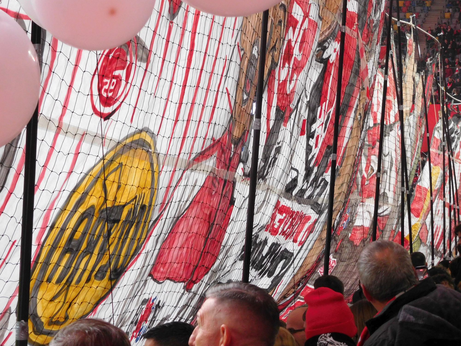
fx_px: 1492
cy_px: 173
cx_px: 230
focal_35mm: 112
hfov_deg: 17.6
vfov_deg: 13.2
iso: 450
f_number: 4.9
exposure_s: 1/60
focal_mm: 20
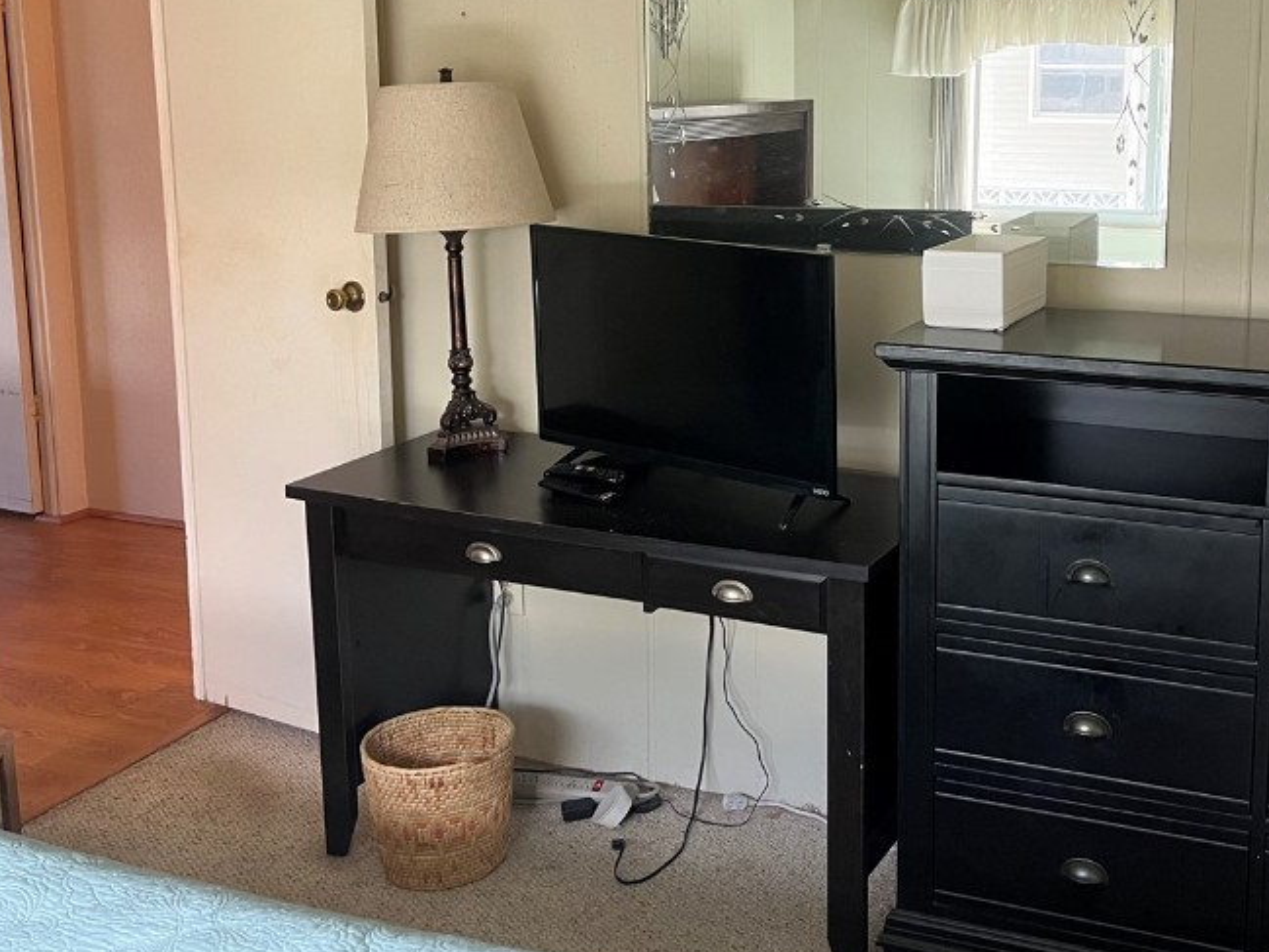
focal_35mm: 41
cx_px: 892
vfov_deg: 34.8
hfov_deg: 44.8
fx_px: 1503
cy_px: 319
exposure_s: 1/92
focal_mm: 5.1
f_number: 1.6
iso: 125
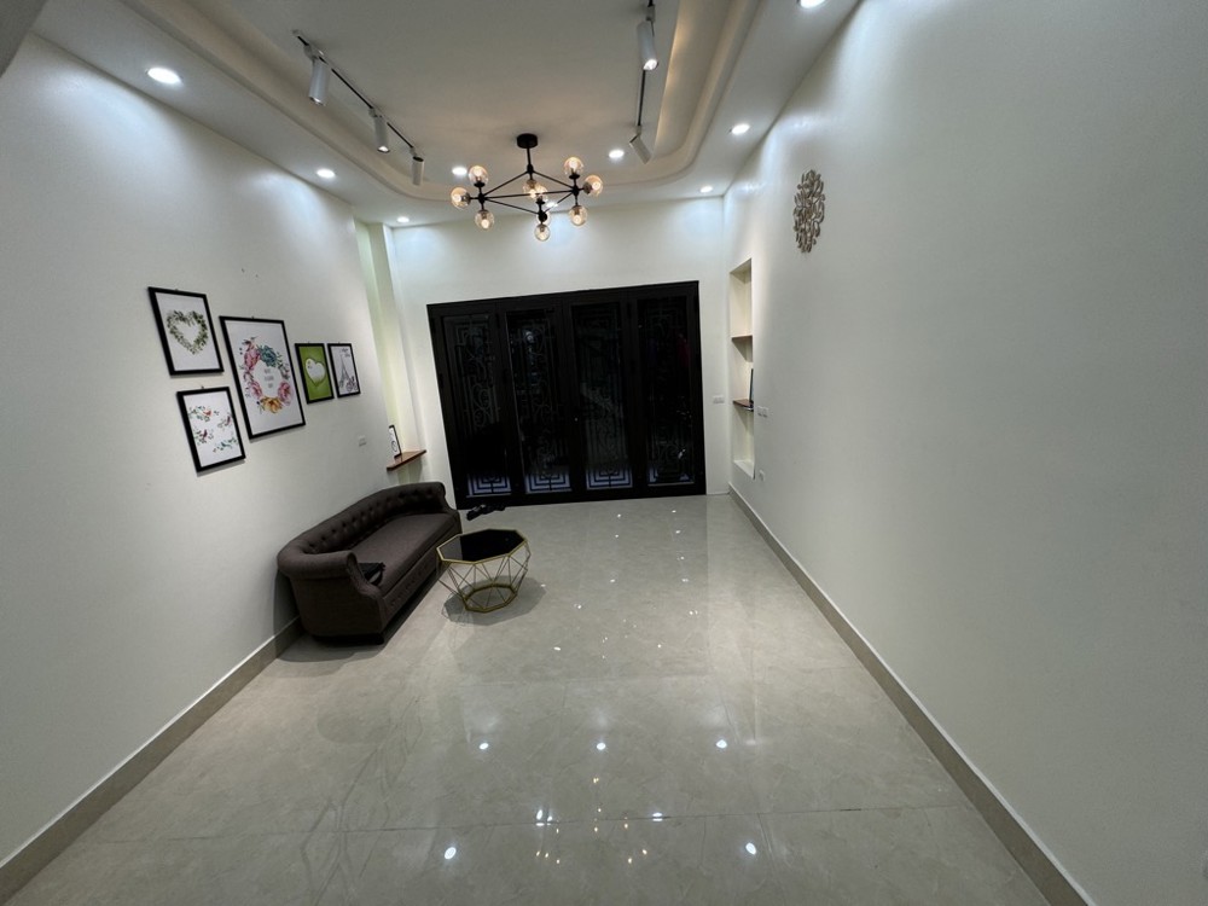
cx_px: 604
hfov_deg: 102.1
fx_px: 489
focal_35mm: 14
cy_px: 453
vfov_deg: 85.7
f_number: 2.2
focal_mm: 2.22
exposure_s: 1/100
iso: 64
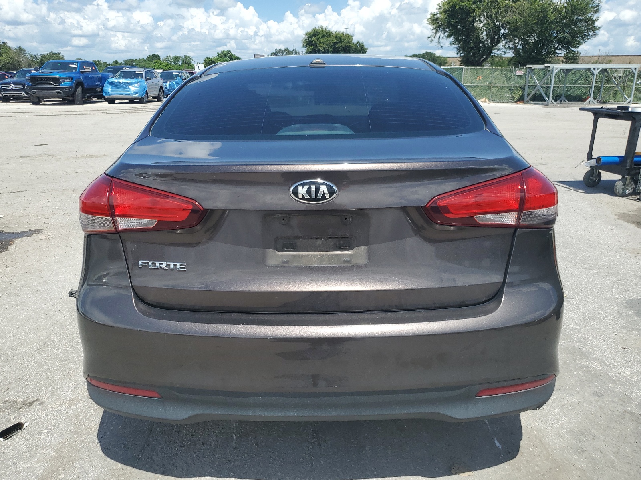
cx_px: 320
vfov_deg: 53.1
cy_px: 240
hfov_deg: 67.3
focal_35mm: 26
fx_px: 481
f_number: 1.5
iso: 50
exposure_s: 1/3333
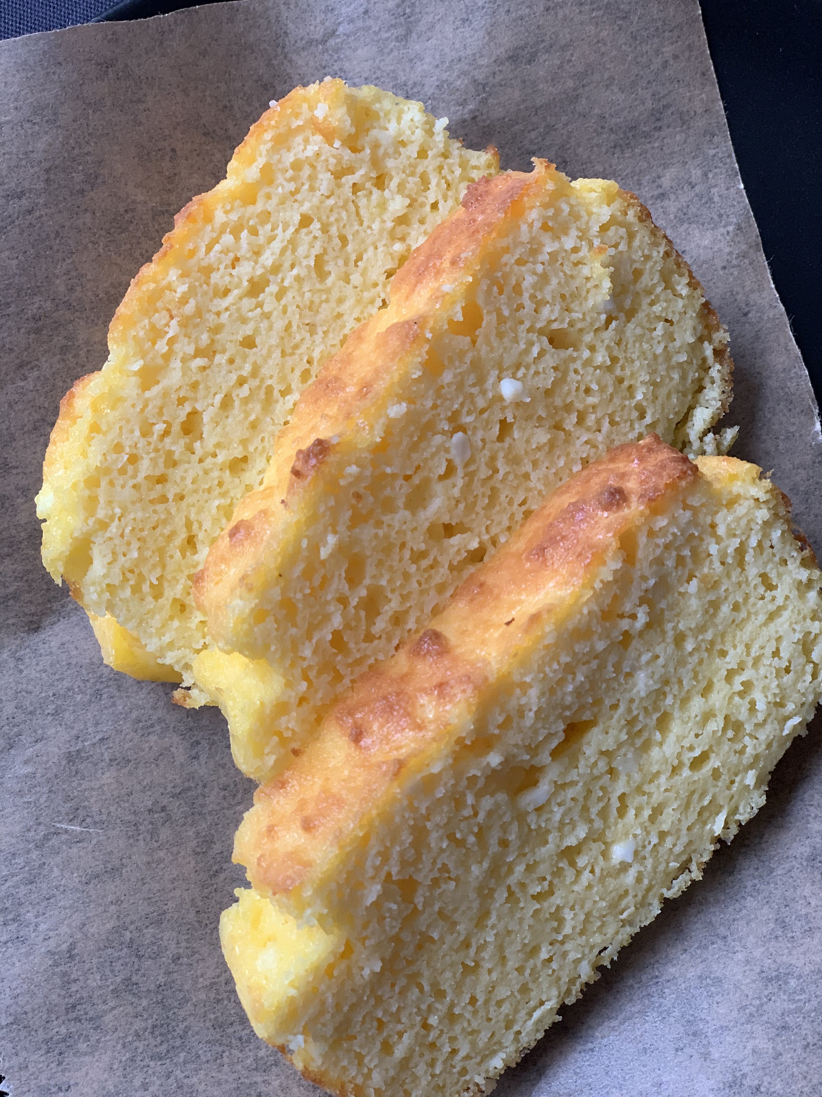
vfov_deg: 36.8
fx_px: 1646
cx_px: 411
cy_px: 548
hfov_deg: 28.0
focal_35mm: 52
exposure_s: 1/97
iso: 125
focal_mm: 6
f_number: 2.4
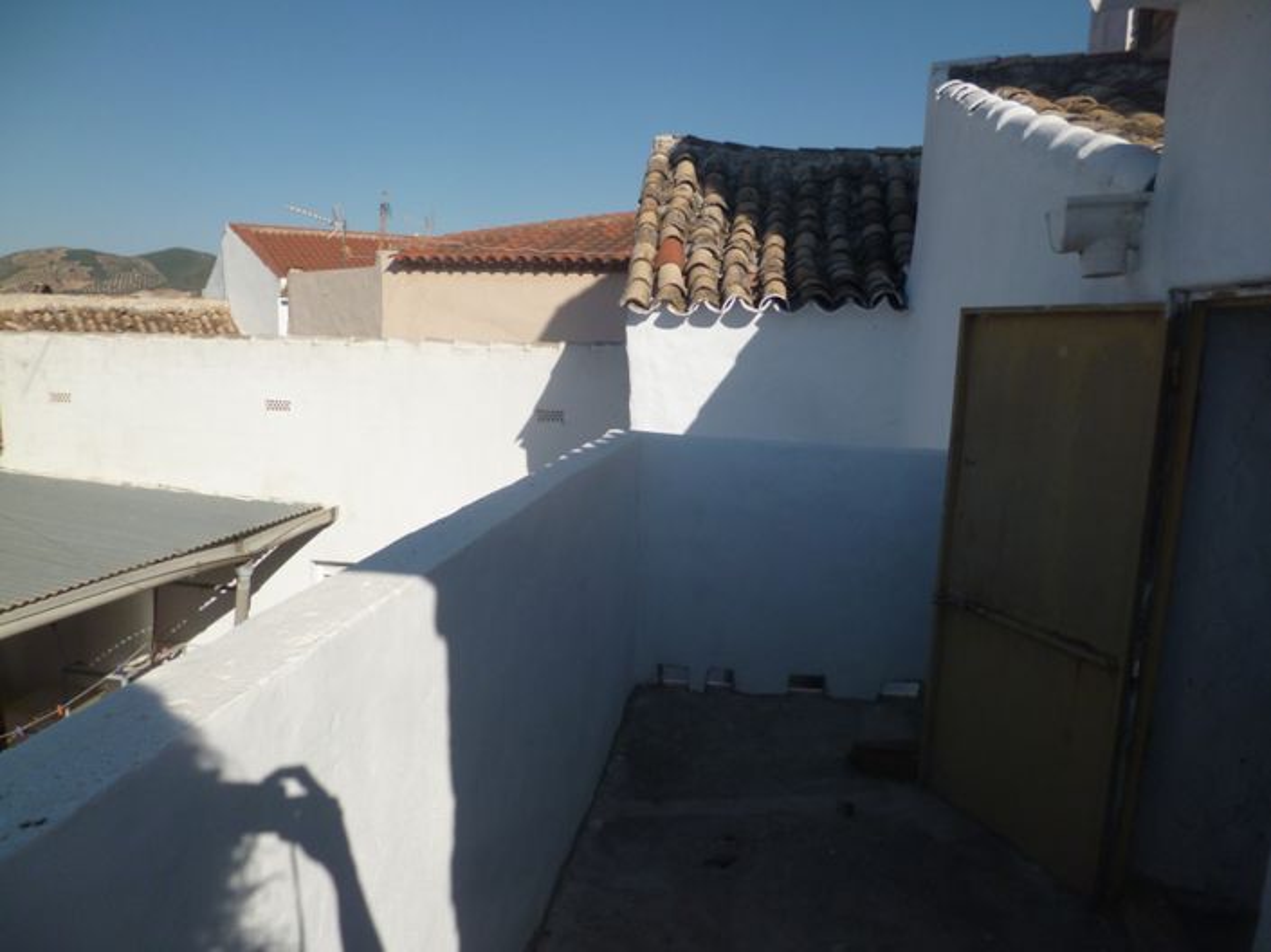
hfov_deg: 71.6
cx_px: 636
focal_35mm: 24
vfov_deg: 56.8
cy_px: 476
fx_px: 881
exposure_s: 1/200
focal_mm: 4.3
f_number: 9
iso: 100
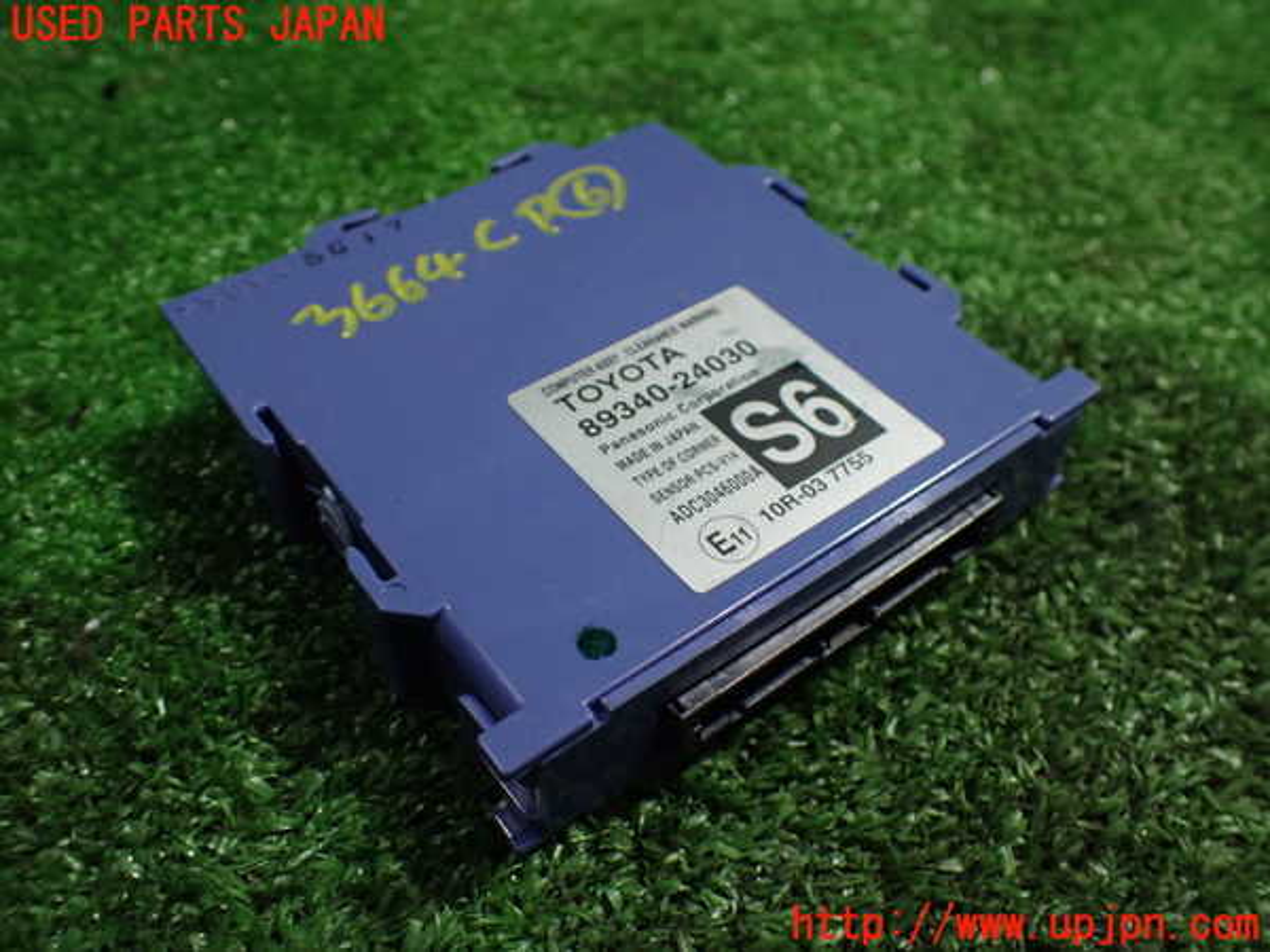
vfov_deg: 46.8
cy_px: 476
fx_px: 1101
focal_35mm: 30
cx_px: 635
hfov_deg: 60.0
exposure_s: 1/125
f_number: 2.3
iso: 640
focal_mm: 5.4
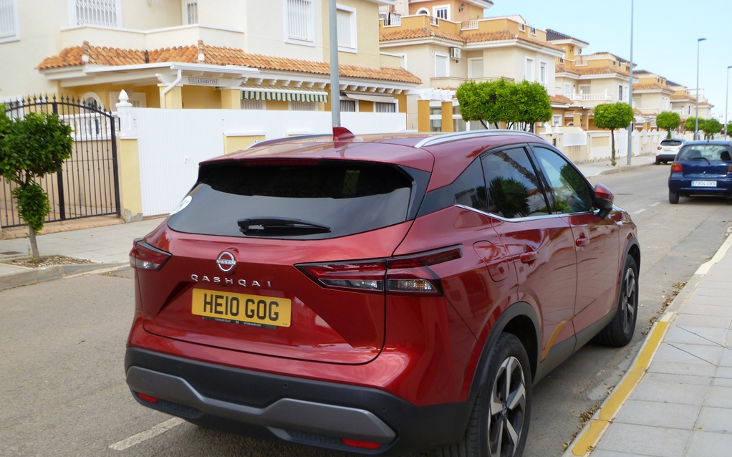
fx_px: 678
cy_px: 271
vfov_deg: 37.1
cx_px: 366
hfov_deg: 56.7
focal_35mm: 34
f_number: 3.5
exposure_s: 1/250
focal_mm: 5.7
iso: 80
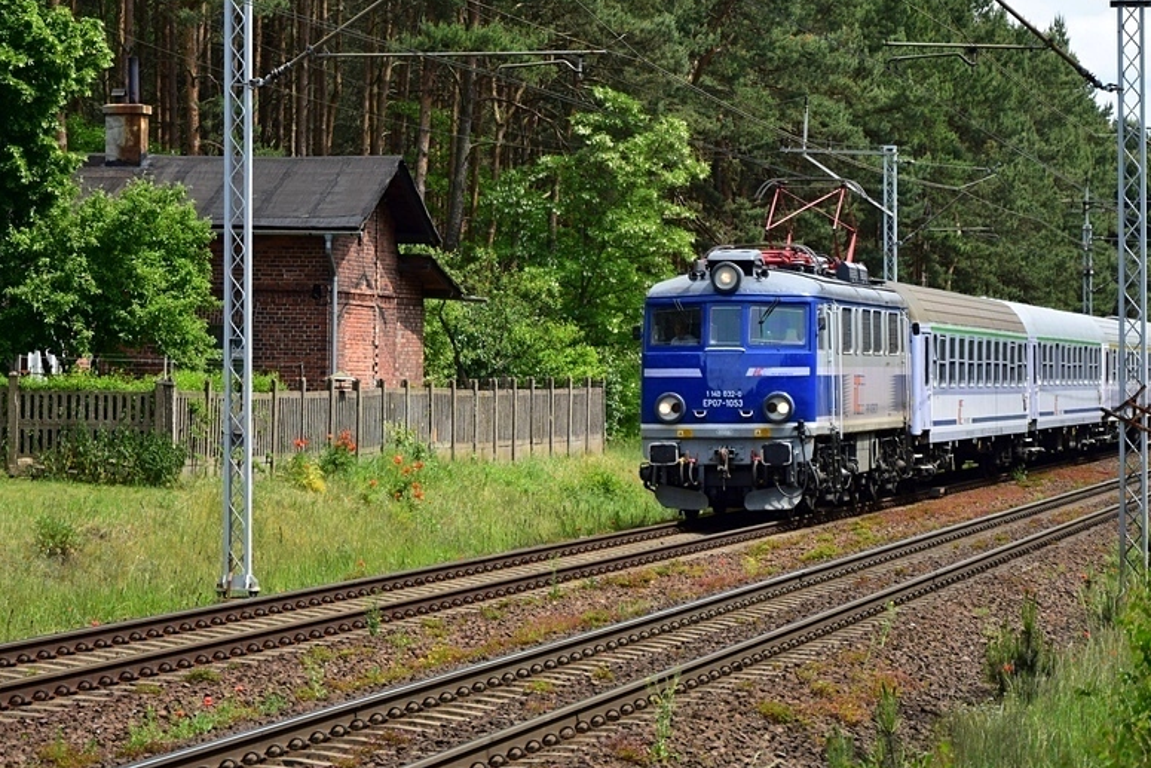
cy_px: 304
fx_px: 4754
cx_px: 636
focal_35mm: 149
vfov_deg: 9.2
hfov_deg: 13.8
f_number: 5.6
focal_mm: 75
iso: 200
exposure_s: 1/500
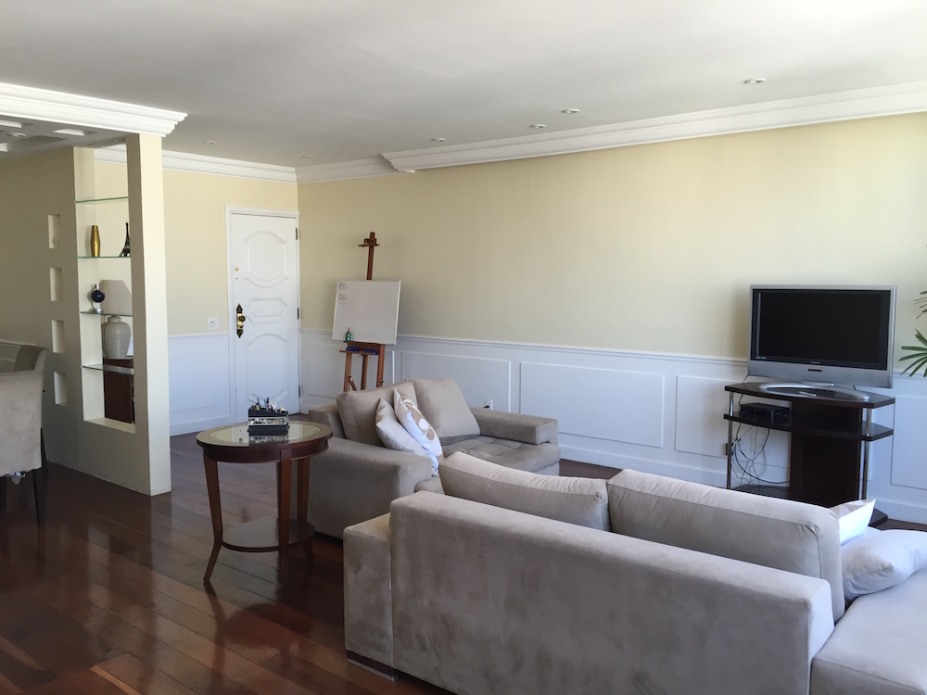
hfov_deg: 61.7
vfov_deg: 48.2
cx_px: 464
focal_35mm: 29
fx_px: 777
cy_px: 348
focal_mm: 4.15
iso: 32
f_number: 2.2
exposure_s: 1/40
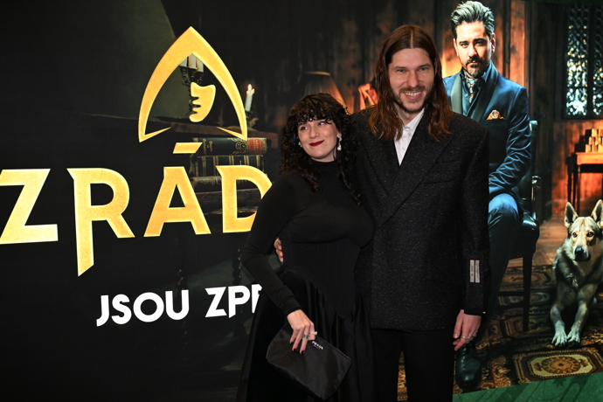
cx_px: 302
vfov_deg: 35.1
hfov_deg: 50.7
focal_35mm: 38
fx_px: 636
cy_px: 201
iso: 2500
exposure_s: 1/125
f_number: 5
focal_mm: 38
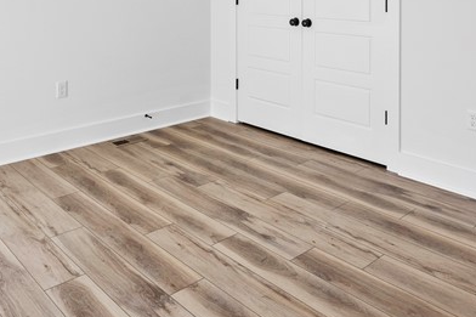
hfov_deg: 53.1
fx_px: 476
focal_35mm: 36
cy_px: 5
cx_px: 246
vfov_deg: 33.8
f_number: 9
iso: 1250
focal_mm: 13
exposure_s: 1/25
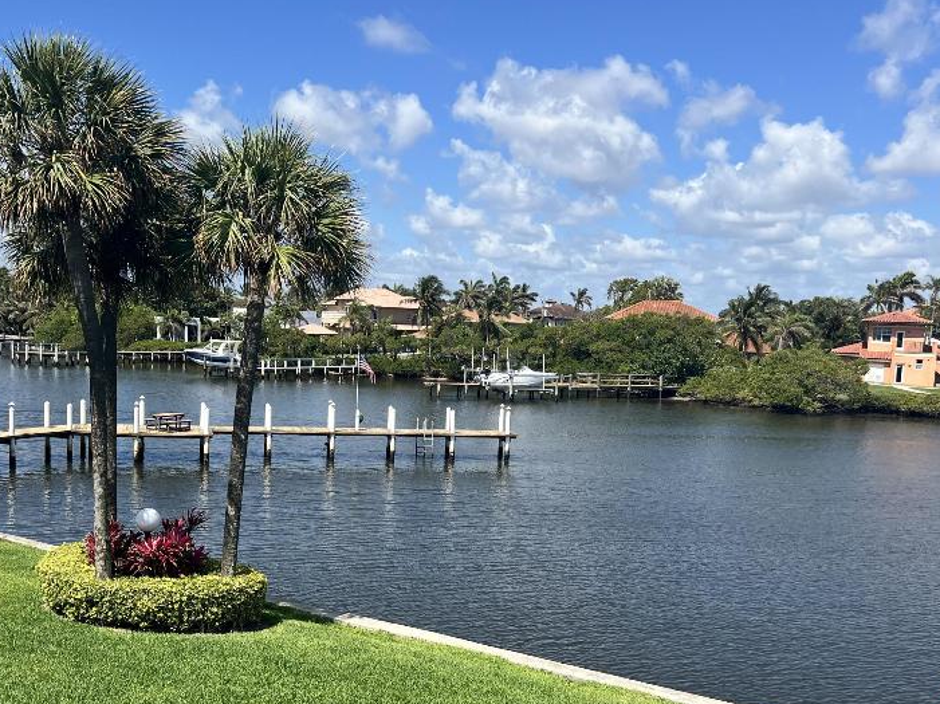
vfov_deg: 37.5
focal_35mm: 38
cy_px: 434
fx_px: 1031
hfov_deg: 48.9
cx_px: 414
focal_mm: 5.7
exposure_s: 1/4444
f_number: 1.5
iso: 50
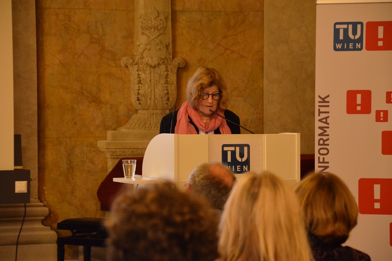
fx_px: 1736
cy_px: 131
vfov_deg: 8.6
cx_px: 196
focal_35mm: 160
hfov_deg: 12.9
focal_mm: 105
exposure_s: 1/30
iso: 3200
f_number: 5.6
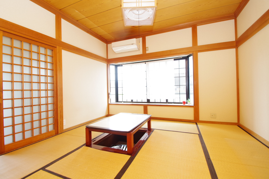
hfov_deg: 100.4
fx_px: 112
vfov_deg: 77.3
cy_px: 90
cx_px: 134
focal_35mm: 15
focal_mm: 10
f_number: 6.3
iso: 400
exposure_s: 1/25
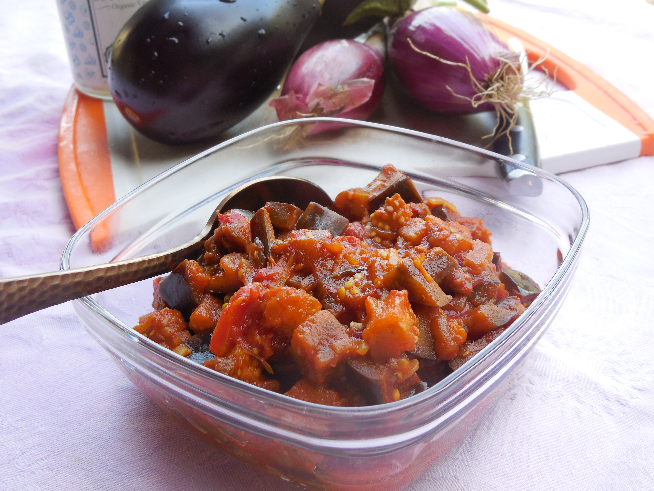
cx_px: 327
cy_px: 246
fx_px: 869
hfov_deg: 41.2
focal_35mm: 46
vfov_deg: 31.5
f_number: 3.8
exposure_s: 1/60
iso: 125
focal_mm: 8.2
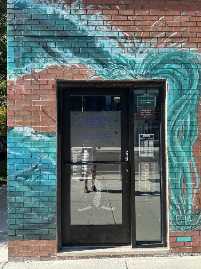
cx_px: 101
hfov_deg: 54.9
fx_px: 194
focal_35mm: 25
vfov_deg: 69.4
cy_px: 130
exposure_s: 1/1412
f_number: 1.78
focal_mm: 6.86
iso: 80
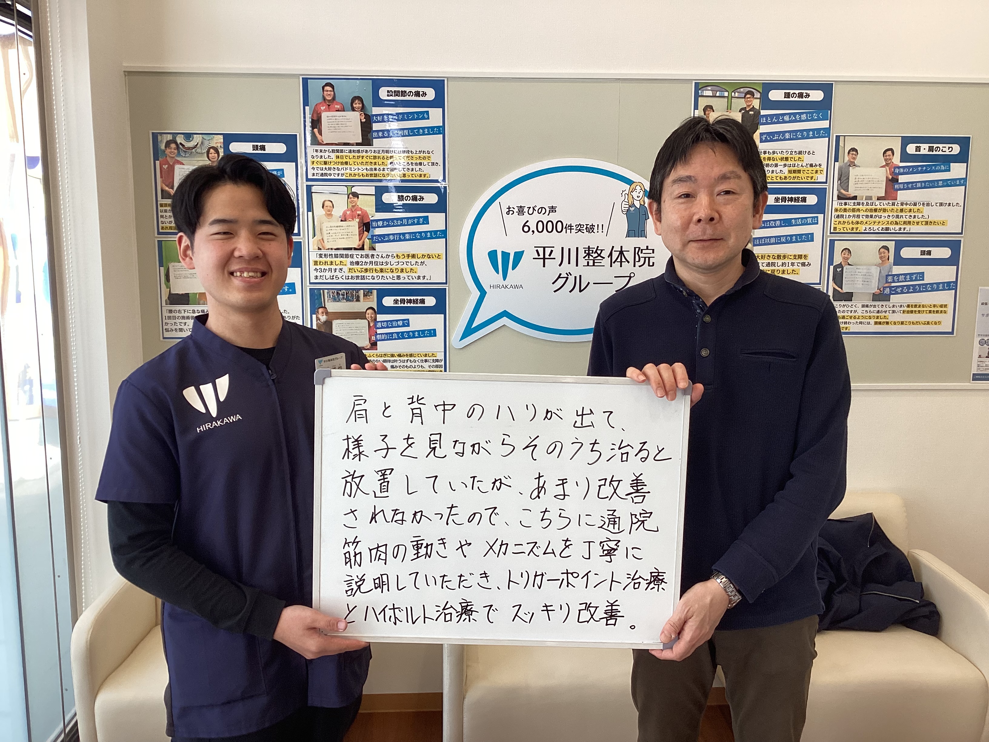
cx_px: 494
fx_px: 886
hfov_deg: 58.4
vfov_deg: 45.4
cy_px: 371
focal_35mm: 31
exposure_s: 1/120
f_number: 2.4
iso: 80
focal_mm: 3.3
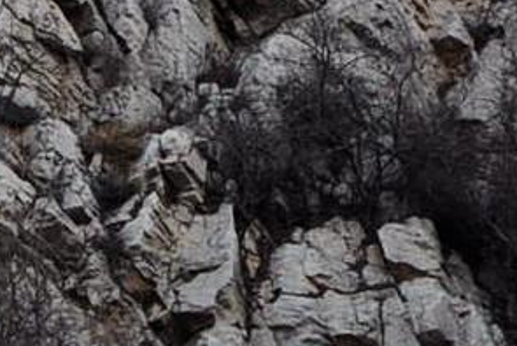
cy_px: -638
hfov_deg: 1.0
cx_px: -247
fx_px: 29899
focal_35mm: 2081
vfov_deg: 0.7
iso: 200
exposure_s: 1/320
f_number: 5.6
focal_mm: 200
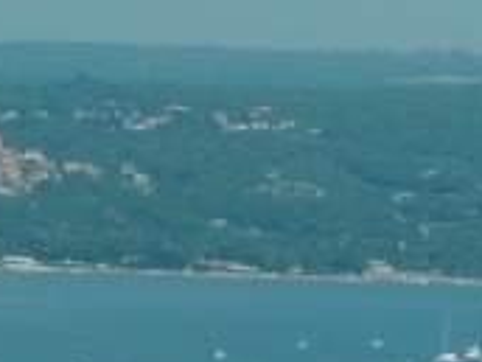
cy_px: 84
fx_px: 6224
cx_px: 855
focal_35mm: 447
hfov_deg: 4.4
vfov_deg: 3.3
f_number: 4.2
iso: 125
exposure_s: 1/800
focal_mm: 13.5
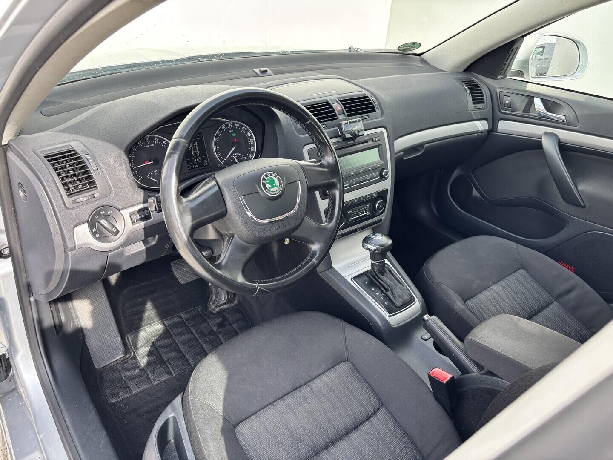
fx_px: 460
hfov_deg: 67.3
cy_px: 230
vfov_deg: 53.1
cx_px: 306
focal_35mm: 26
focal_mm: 5.96
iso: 50
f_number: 1.6
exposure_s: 1/262
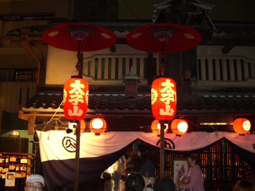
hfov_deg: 49.0
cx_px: 128
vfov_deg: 37.7
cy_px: 96
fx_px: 280
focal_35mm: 38
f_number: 2.8
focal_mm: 7.9
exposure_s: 1/4
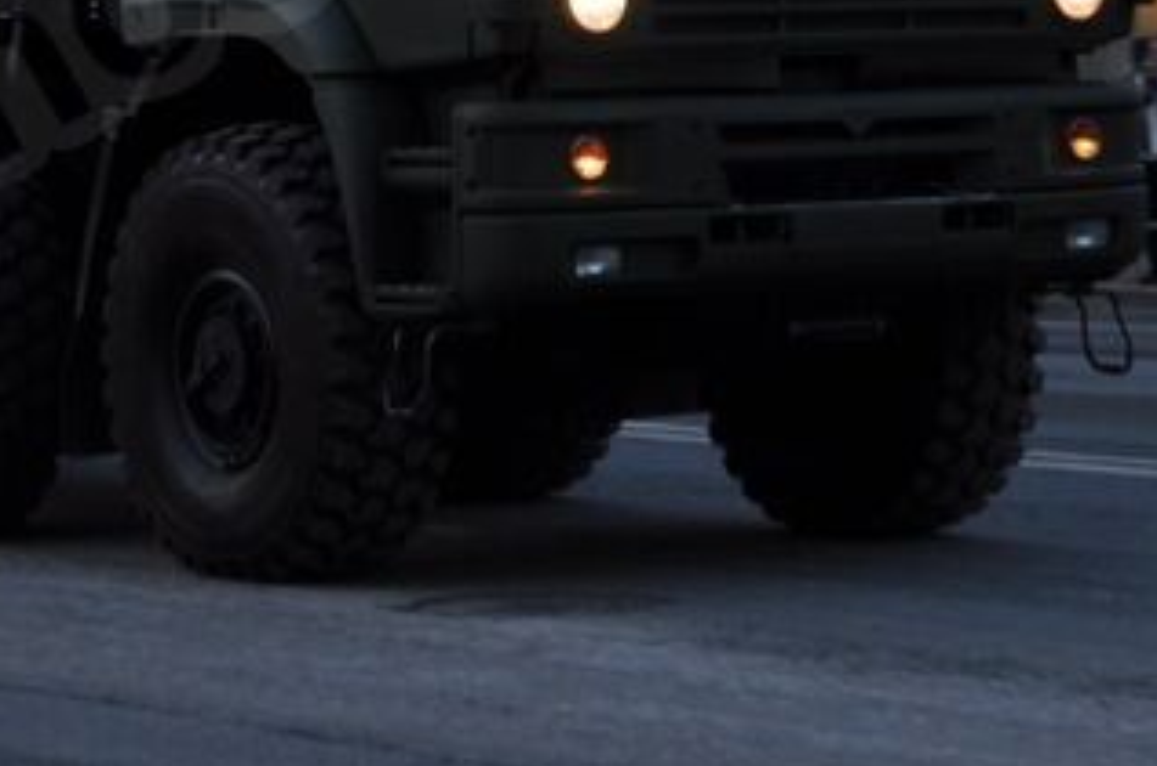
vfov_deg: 7.0
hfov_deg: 10.6
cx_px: 318
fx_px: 6222
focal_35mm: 194
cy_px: -113
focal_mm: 32
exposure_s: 1/160
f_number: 2.8
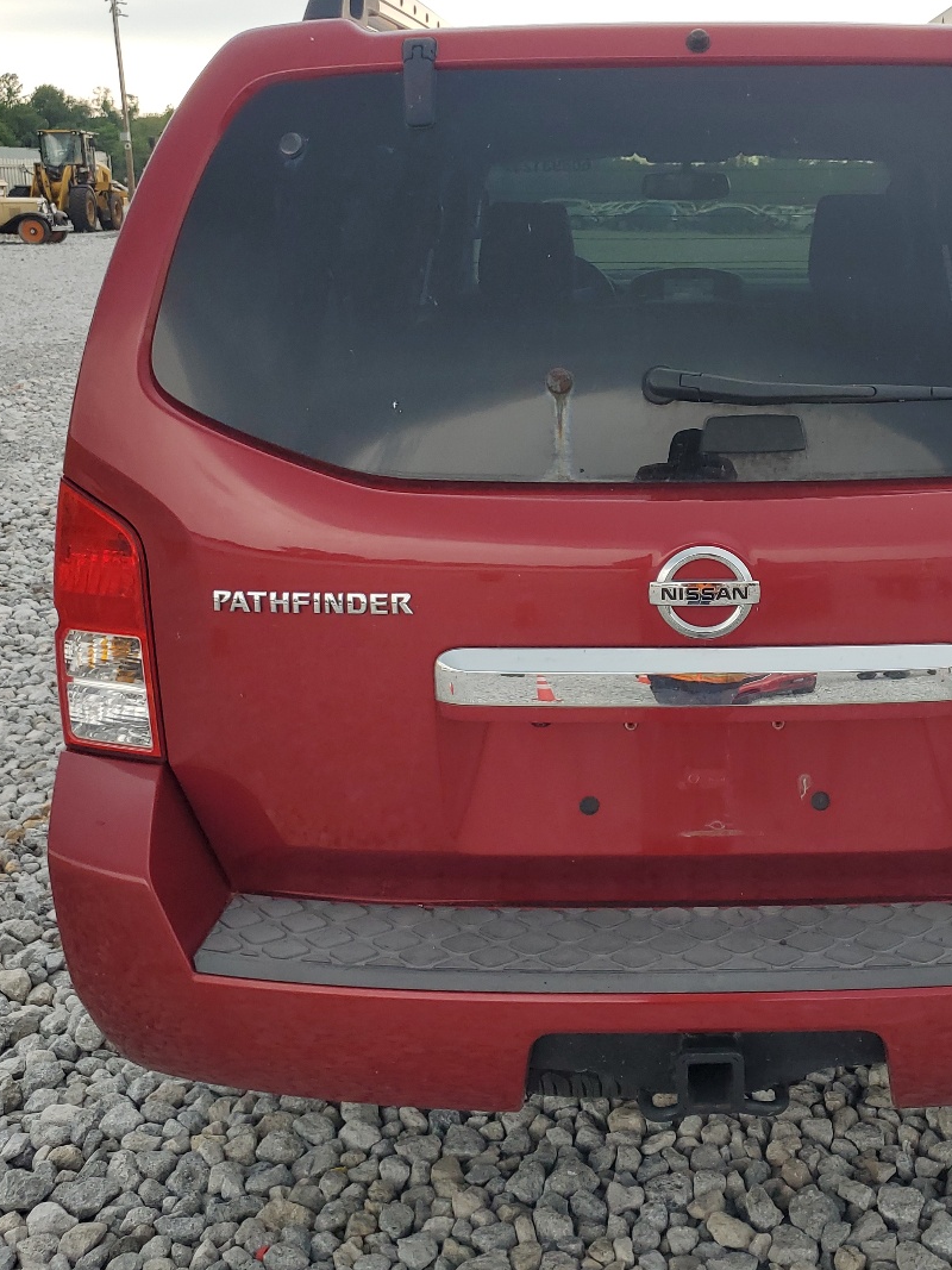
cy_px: 561
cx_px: 691
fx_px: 1430
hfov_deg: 36.1
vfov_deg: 47.8
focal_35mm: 39
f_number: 1.5
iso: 50
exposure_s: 1/294
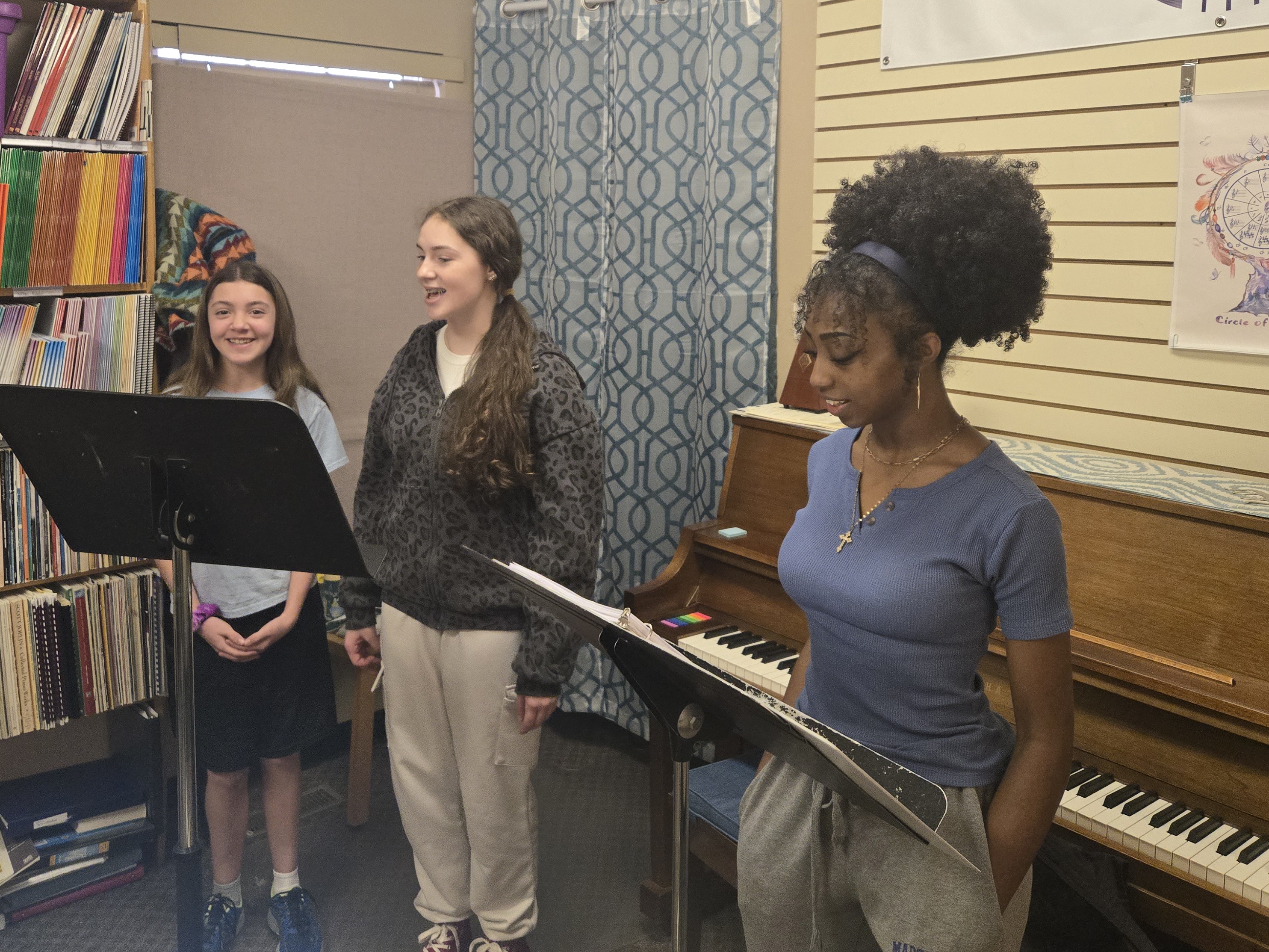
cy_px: 322
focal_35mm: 31
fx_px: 1136
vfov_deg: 44.8
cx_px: 594
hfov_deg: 58.3
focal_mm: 5.4
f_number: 1.8
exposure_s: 1/120
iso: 640
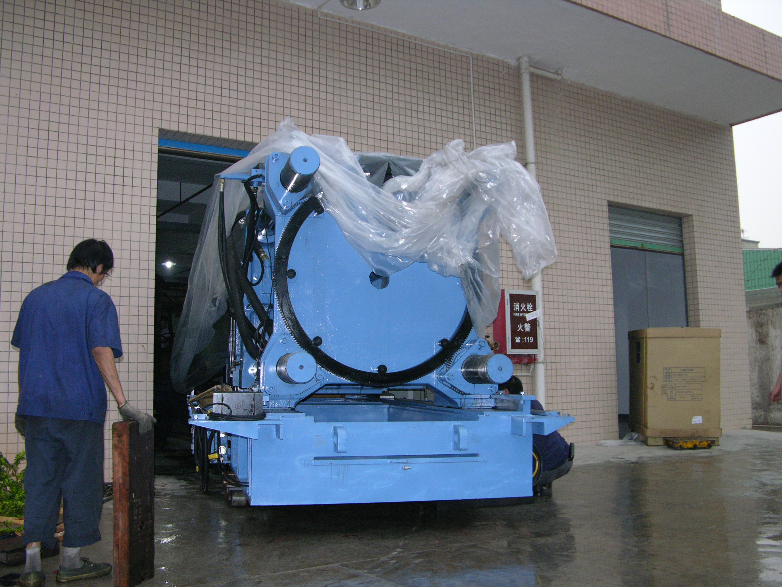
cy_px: 294
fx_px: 791
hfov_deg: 52.6
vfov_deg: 40.7
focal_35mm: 35
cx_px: 391
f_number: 2.8
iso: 200
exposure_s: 1/60.1
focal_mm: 8.9
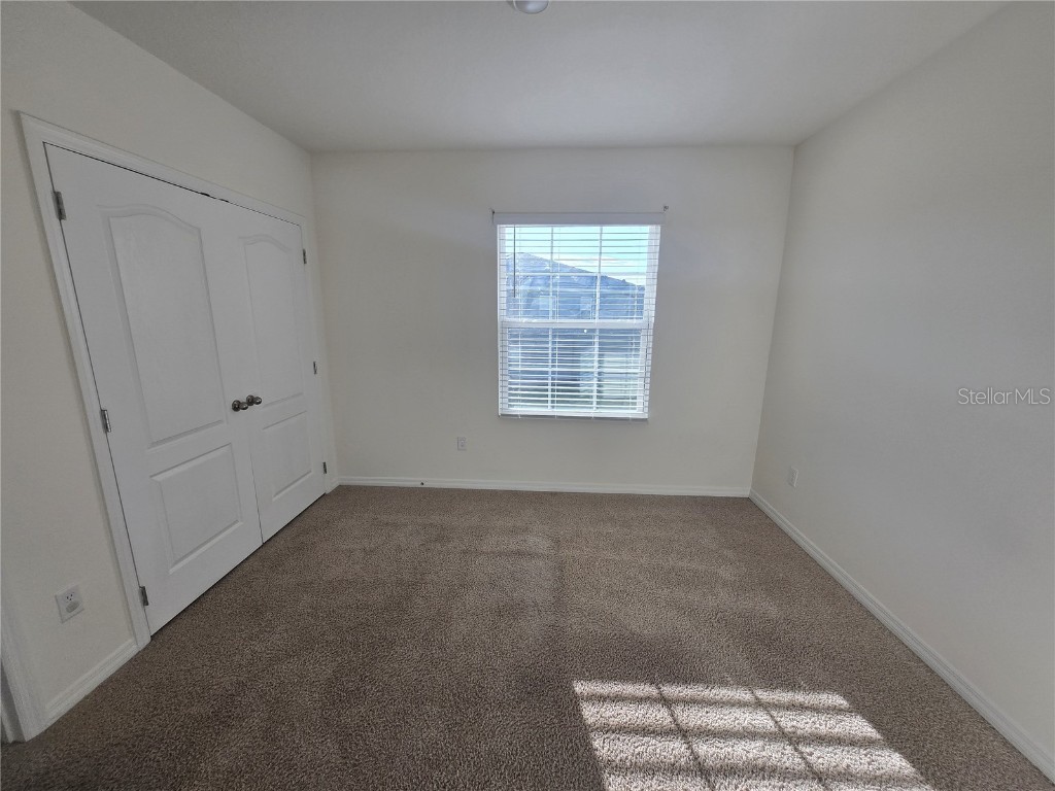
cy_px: 396
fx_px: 396
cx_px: 528
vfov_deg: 89.9
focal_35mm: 13
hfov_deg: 106.2
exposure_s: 1/210
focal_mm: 1.7
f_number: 2.2
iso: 25
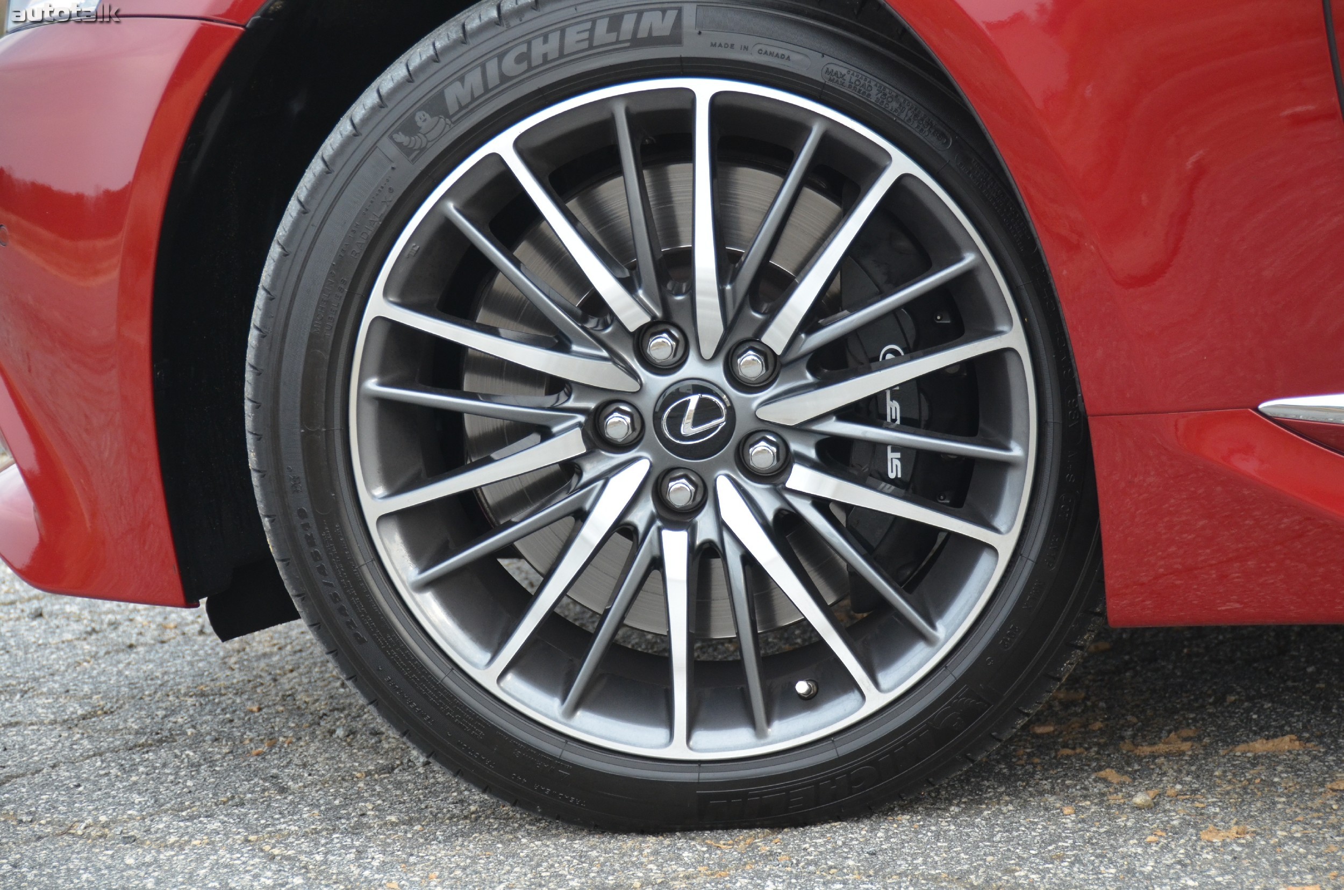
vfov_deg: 13.0
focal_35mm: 105
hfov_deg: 19.5
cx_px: 672
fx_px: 3912
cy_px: 445
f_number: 5
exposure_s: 1/500
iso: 800
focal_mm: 70
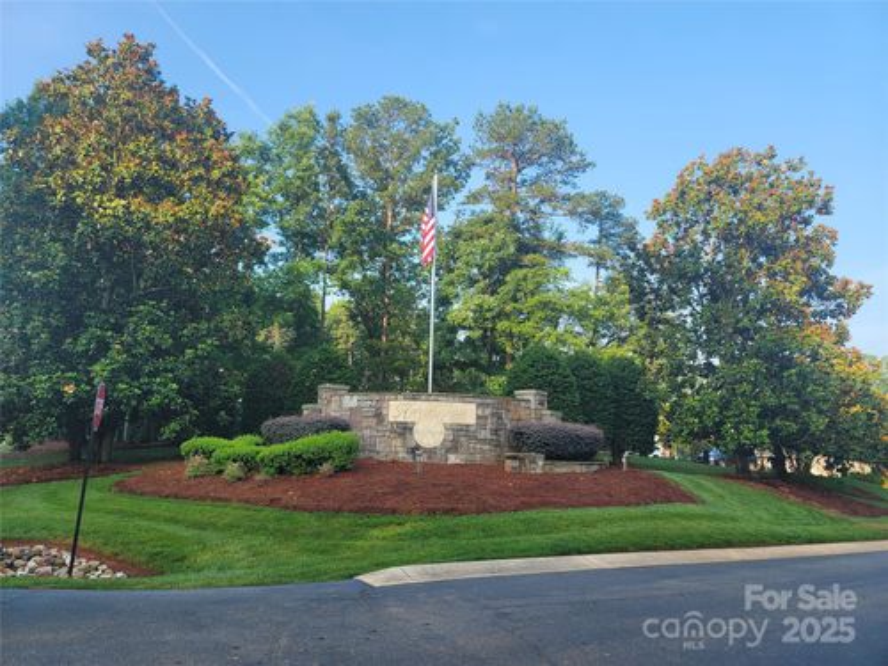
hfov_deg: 69.4
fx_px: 641
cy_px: 333
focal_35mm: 25
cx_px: 444
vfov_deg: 54.9
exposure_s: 1/219
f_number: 1.8
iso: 20
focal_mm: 7
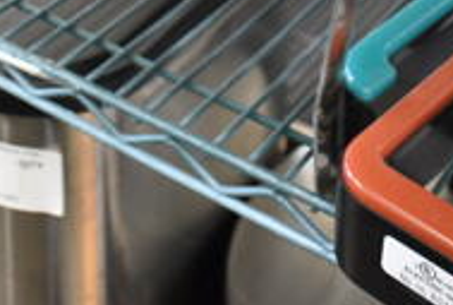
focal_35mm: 87
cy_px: -183
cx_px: 213
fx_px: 1097
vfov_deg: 14.5
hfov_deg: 23.3
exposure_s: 1/30
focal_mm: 18
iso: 800
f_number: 3.5
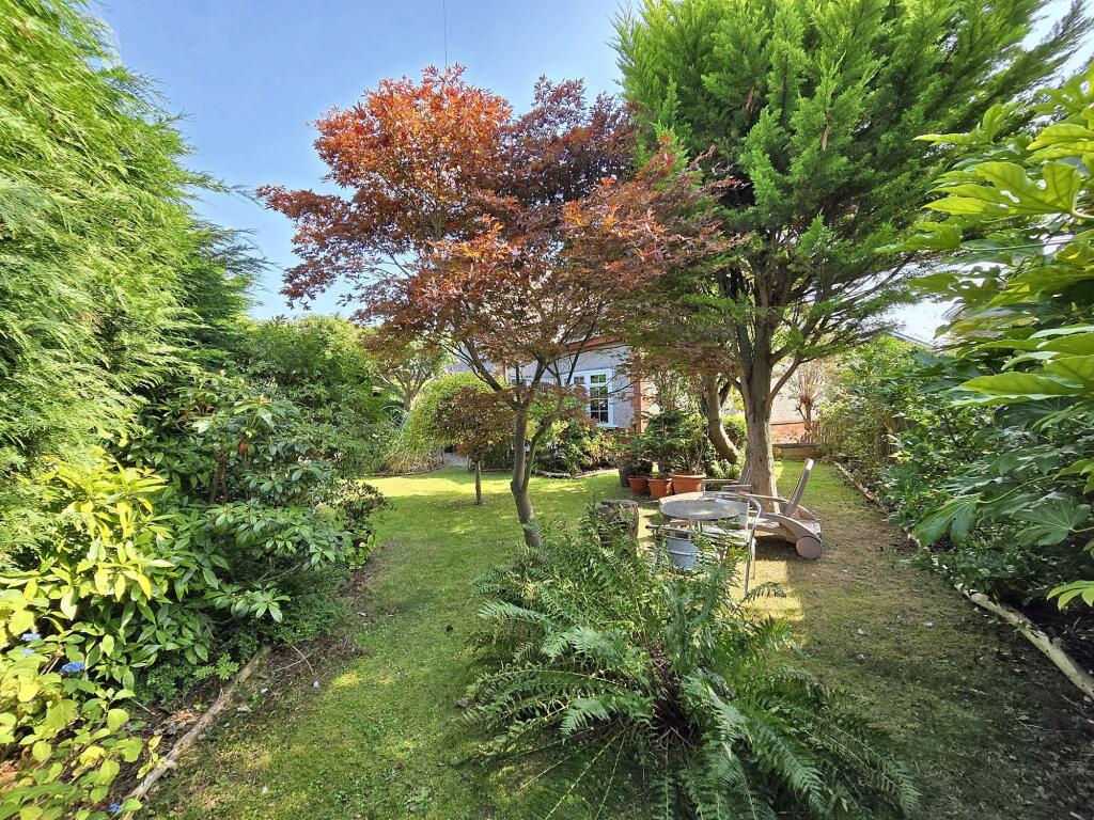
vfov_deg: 89.9
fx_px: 411
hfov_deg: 106.2
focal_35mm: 13
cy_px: 410
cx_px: 547
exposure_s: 1/479
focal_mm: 2.2
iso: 50
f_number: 2.2
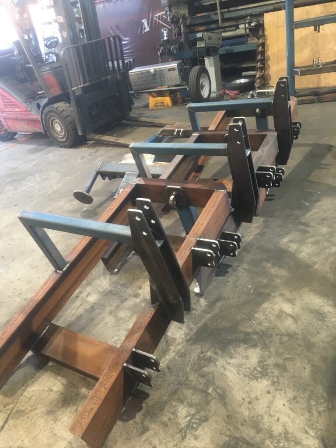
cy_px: 224
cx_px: 168
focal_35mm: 29
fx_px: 375
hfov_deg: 48.2
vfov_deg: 61.7
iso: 200
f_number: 2.2
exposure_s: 1/20
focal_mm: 4.15
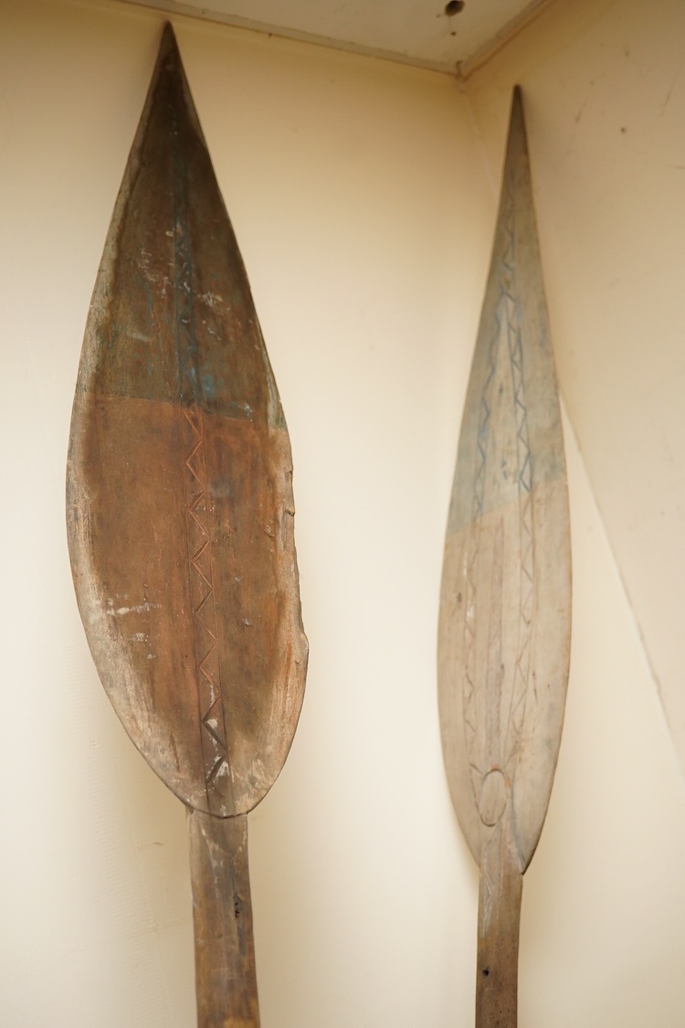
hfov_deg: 29.9
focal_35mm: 45
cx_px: 342
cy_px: 514
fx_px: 1284
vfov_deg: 43.6
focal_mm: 30
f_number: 6.3
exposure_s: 1/160
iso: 2500
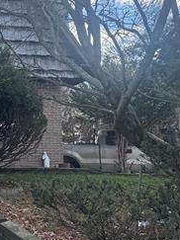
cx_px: -83
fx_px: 527
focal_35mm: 76
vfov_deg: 25.7
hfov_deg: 17.6
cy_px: 126
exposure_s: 1/756
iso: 80
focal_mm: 6.76
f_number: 1.78
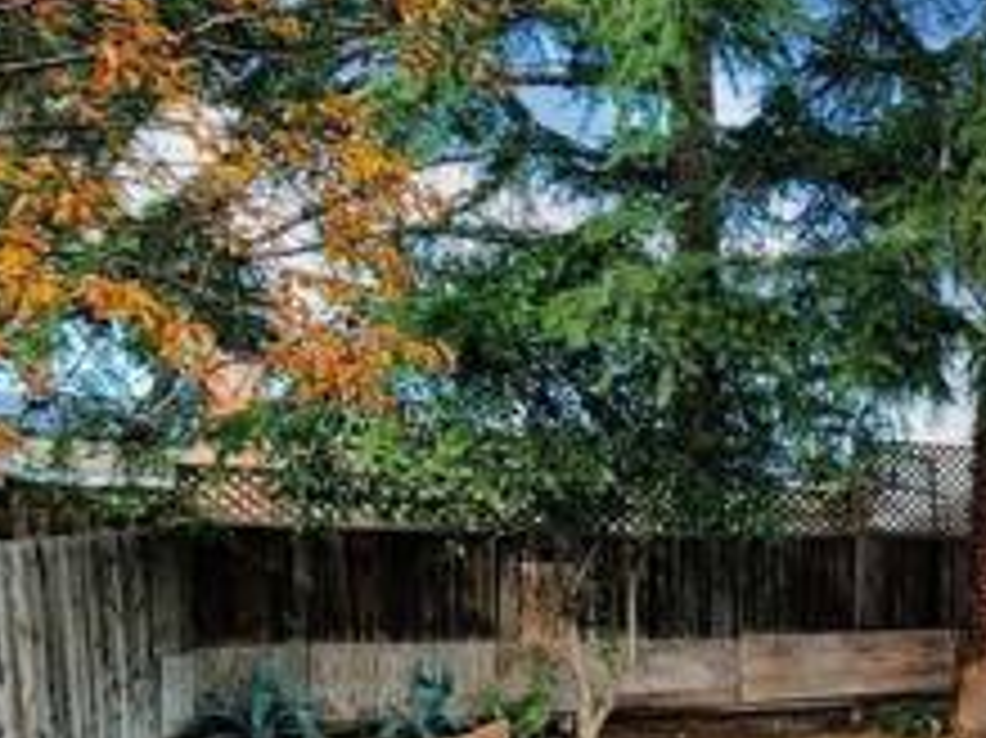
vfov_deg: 33.8
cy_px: 612
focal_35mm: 41
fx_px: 1167
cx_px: 1333
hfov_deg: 32.2
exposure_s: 1/400
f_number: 4
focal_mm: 7
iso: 125
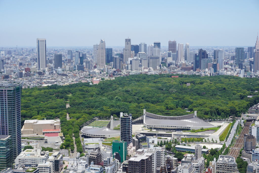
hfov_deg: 35.9
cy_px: 86
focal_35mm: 56
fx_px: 399
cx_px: 130
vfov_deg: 24.4
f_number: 11
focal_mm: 37
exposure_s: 1/125
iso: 100
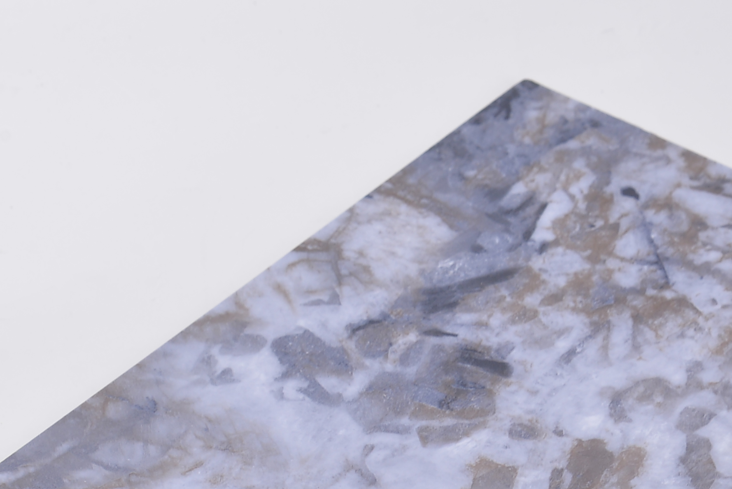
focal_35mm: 379
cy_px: 626
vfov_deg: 3.6
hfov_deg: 5.4
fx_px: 7709
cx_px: 425
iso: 200
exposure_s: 1/125
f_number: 11
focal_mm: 112
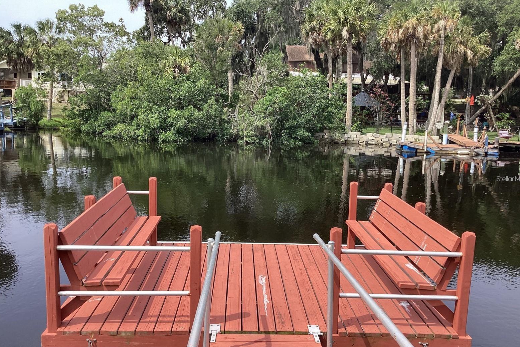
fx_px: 477
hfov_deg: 57.2
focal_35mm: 33
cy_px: 178
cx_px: 262
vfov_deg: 40.0
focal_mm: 3.3
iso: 25
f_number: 2.4
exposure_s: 1/679
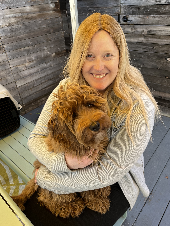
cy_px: 113
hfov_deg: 53.1
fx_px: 170
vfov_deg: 67.3
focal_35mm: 26
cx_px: 85
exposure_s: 1/143
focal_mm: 5.1
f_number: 1.6
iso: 32
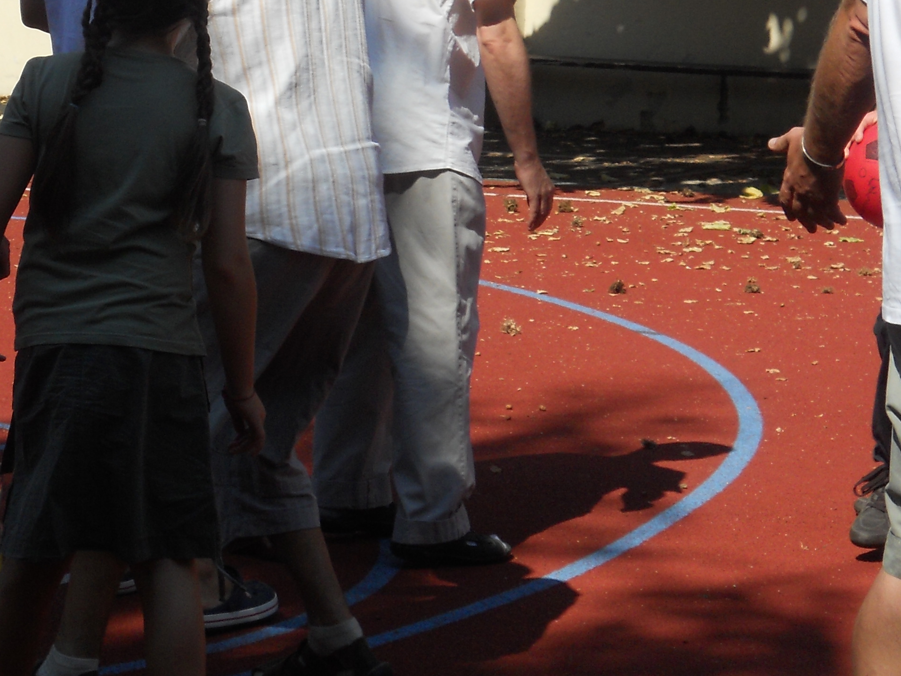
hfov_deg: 12.2
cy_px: 124
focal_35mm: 161
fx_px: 4191
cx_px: 178
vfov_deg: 9.2
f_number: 5.9
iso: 80
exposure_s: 1/400
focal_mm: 13.9
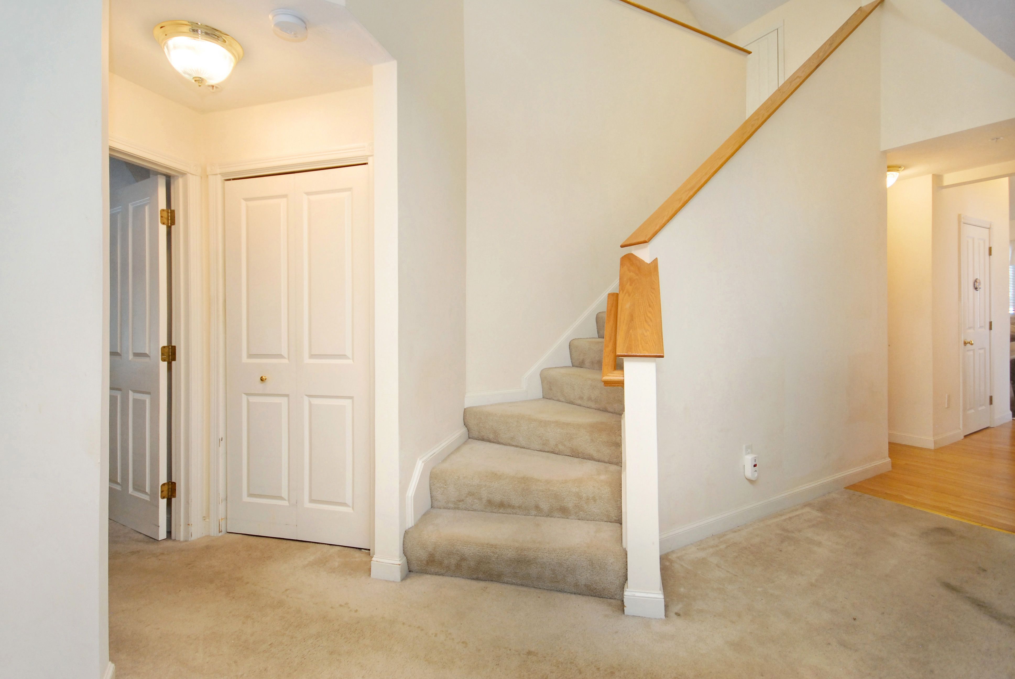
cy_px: 340
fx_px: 466
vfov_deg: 72.2
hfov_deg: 94.9
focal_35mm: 16
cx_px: 508
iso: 400
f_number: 5
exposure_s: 1/60
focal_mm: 11
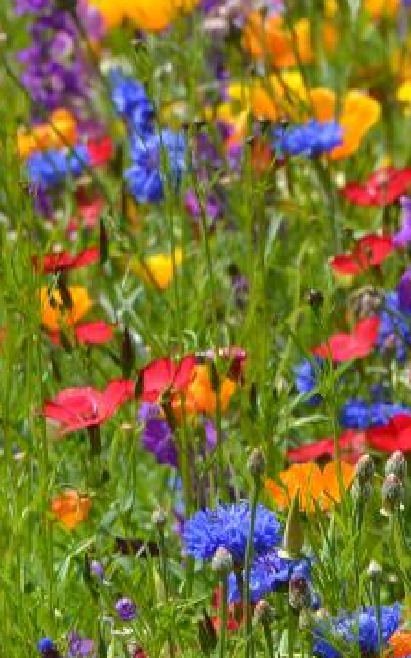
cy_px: 610
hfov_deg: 1.9
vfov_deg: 3.1
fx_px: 12087
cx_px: 855
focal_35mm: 674
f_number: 8
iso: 110
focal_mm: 105
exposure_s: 1/250
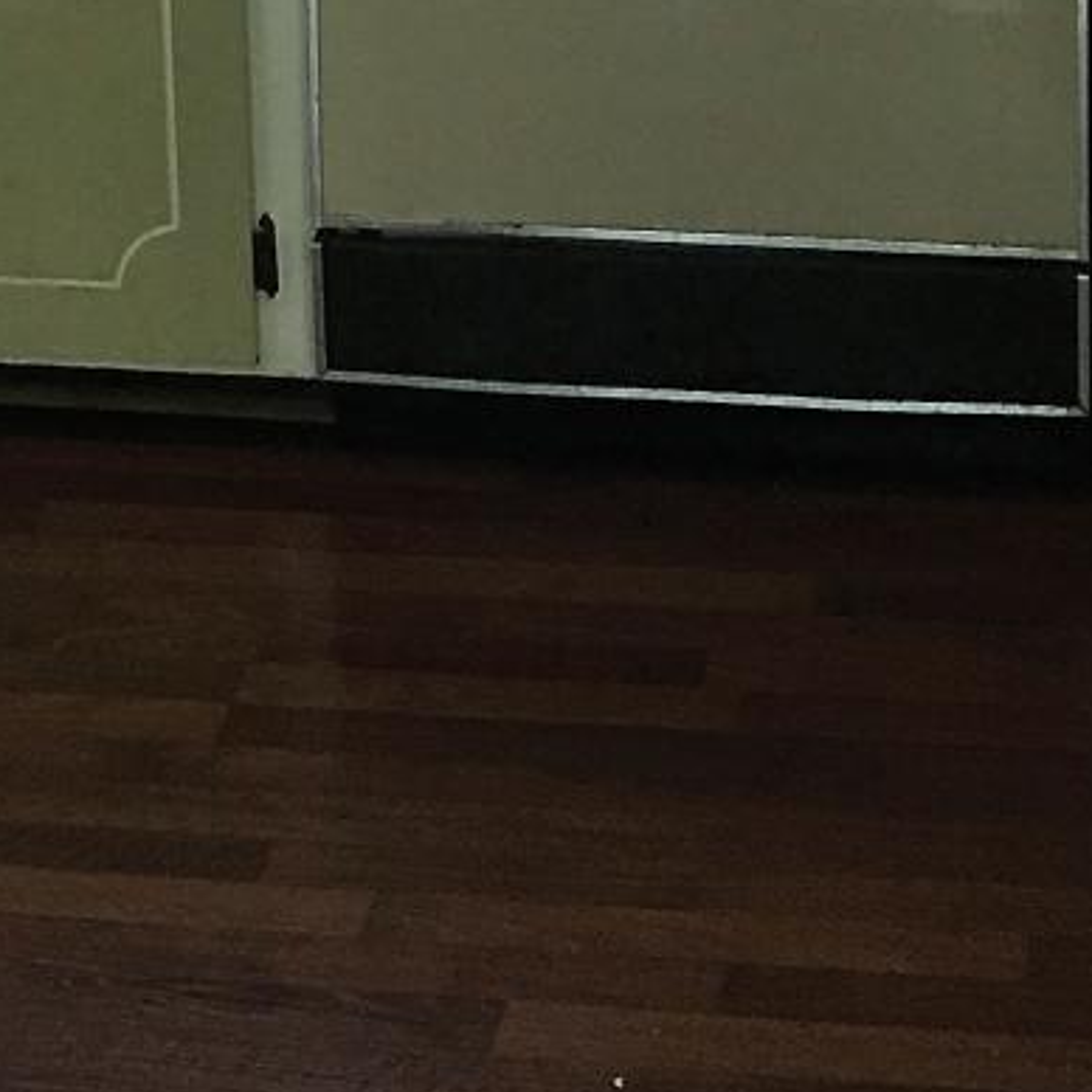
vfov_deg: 12.4
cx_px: 296
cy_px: -667
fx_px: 4711
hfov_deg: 13.2
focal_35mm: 132
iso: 50
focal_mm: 4.15
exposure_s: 1/15
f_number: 2.2
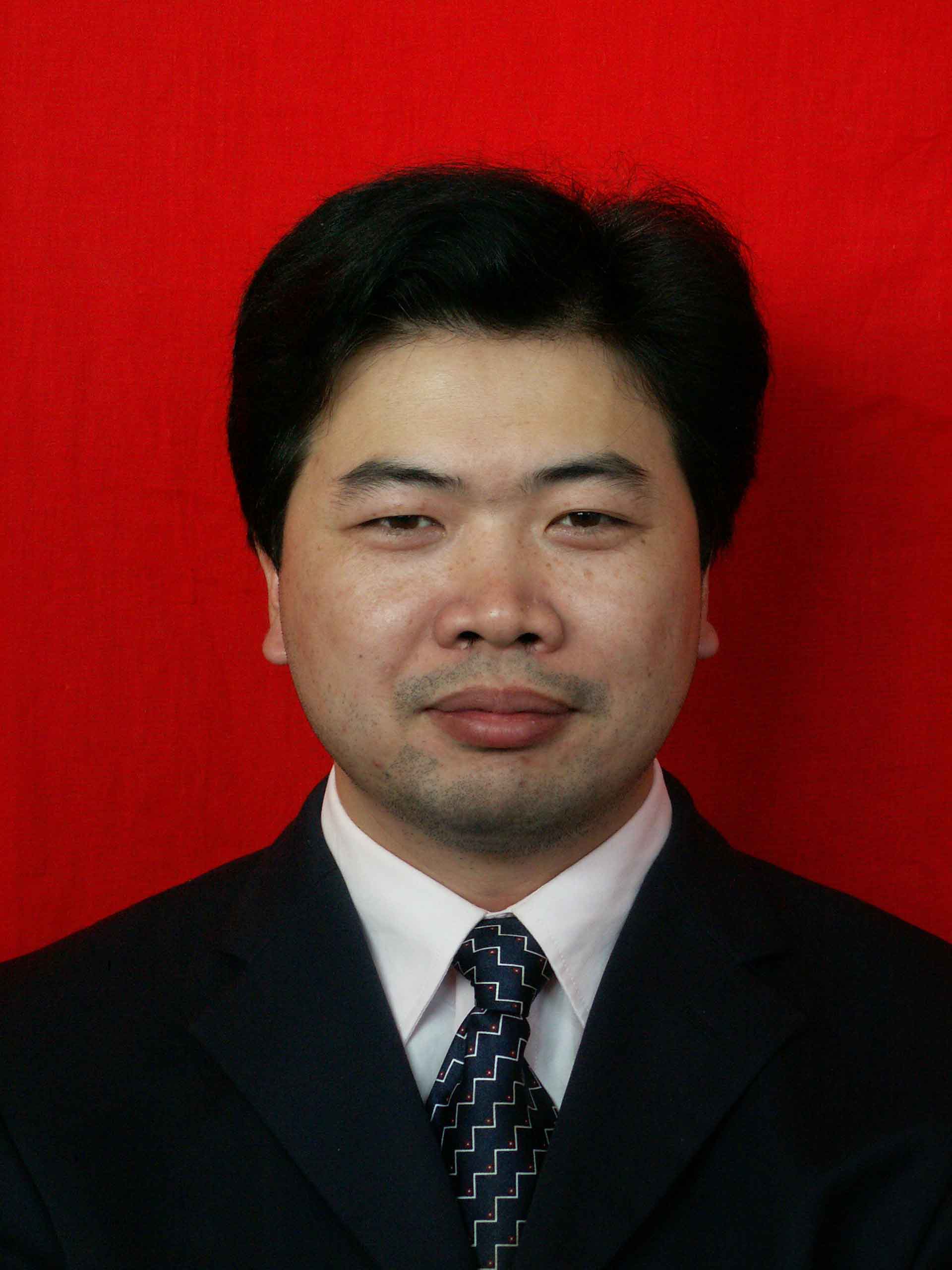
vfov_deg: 19.1
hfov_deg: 14.4
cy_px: 635
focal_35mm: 103
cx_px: 476
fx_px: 3777
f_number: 3.5
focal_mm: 16.76
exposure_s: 1/40
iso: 100
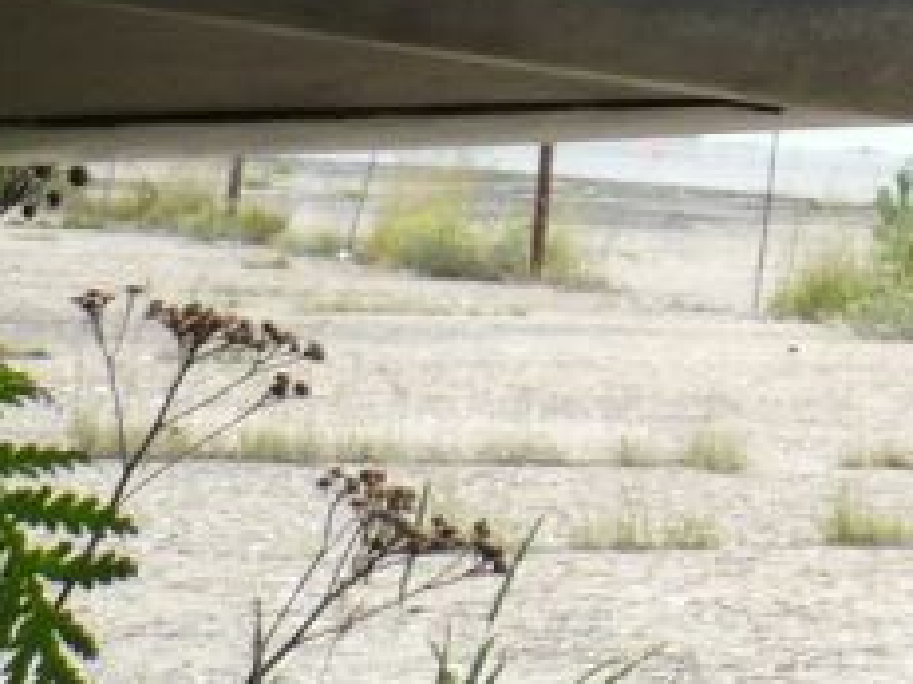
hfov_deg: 11.2
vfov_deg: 9.0
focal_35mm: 155
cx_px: 2012
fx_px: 4086
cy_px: -688
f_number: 2.8
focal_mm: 5.8
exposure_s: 1/400
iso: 100
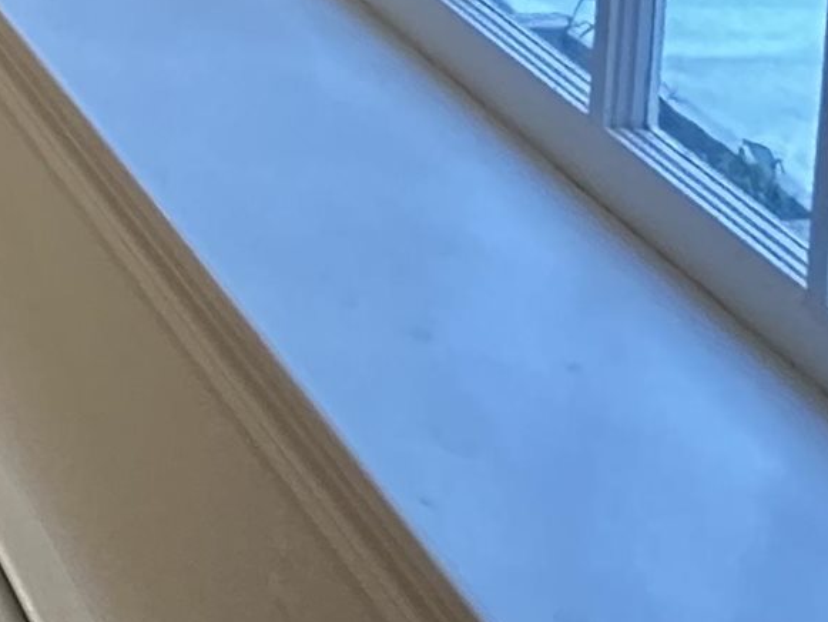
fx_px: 1770
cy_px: -832
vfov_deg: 14.2
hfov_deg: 17.2
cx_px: -918
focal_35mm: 74
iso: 320
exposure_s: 1/120
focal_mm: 2.22
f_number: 2.2
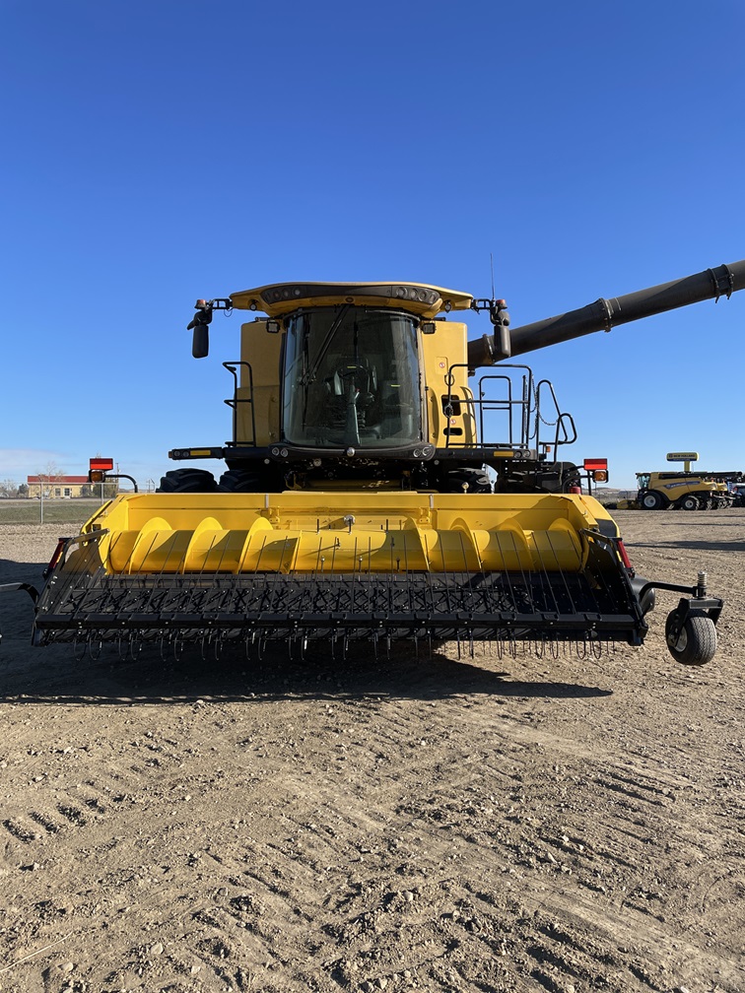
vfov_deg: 67.3
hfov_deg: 53.1
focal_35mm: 26
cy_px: 496
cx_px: 372
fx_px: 746
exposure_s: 1/2681
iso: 32
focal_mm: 4.2
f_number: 1.6
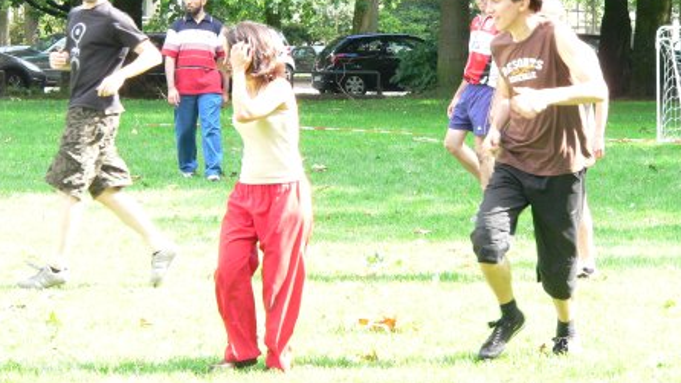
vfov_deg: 6.8
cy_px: 137
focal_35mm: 178
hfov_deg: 12.1
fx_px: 3215
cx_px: 340
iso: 400
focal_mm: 27
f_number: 5.2
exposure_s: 1/200
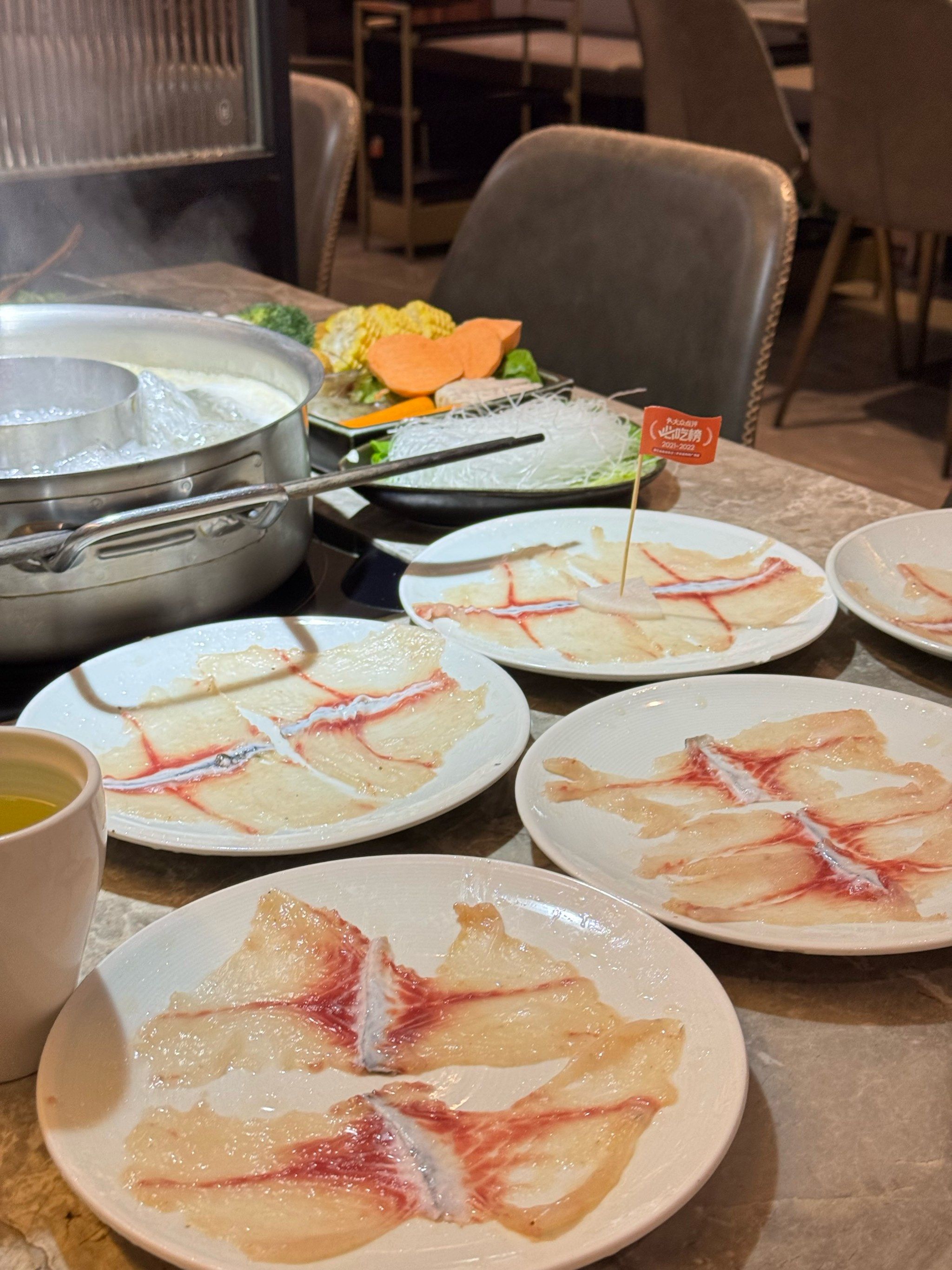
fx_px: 1760
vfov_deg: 39.7
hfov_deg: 30.3
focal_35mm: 48
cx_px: 476
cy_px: 635
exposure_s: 1/50
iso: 160
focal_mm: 6.86
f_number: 1.78
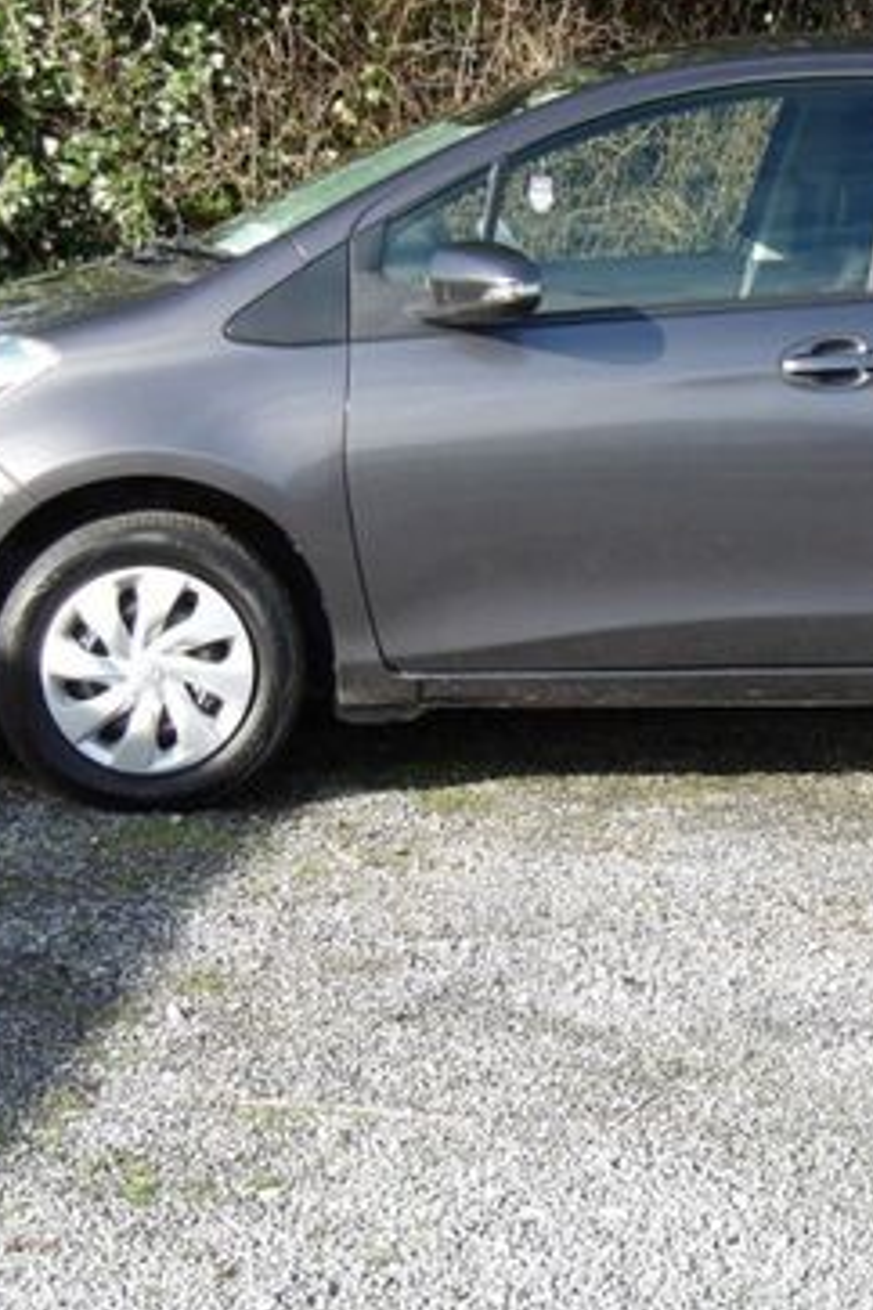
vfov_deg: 22.4
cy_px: 592
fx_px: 3310
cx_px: 740
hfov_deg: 14.9
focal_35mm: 91
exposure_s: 1/220
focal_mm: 9.4
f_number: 4.2
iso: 100
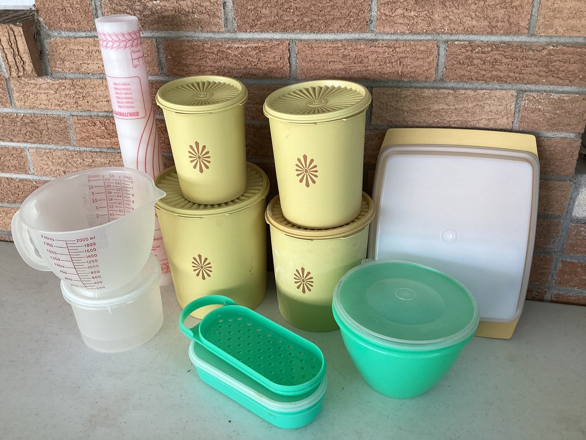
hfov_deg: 58.3
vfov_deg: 45.4
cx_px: 293
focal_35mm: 31
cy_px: 220
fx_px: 525
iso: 40
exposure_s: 1/120
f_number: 2.4
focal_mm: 3.3
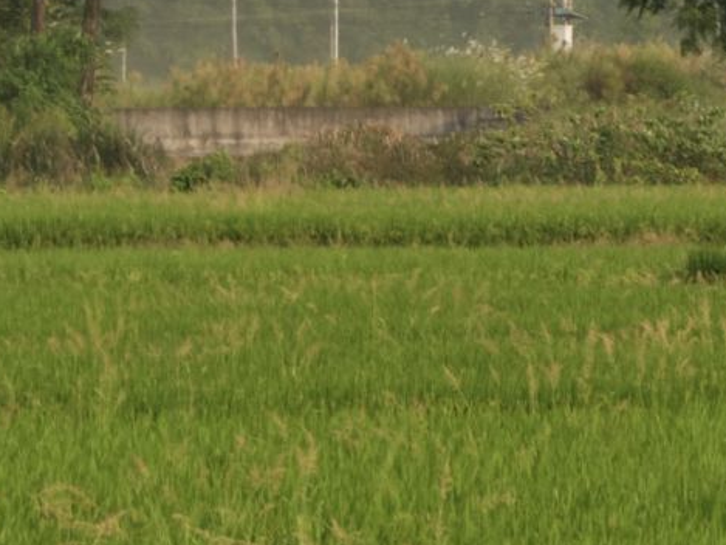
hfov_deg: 3.3
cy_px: -1107
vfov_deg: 2.5
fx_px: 12377
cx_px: -1207
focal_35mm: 590
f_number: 8
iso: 250
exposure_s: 1/200
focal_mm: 50
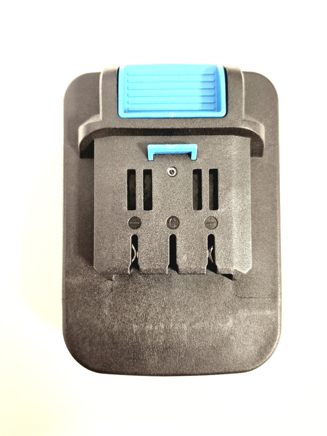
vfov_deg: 71.6
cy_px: 221
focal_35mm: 24
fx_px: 302
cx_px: 164
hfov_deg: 56.8
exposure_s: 1/50
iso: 320
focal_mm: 5.54
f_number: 1.8
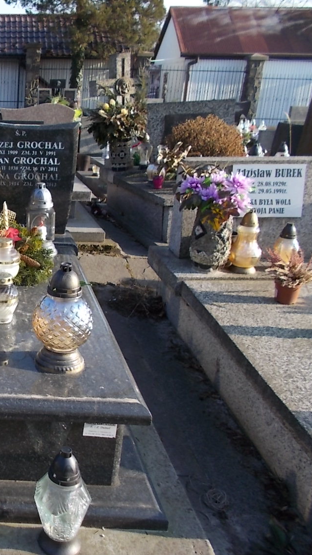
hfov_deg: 26.7
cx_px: -51
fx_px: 589
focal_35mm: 40
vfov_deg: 50.5
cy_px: 272
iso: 80
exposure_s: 1/320
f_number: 3.2
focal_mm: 4.6
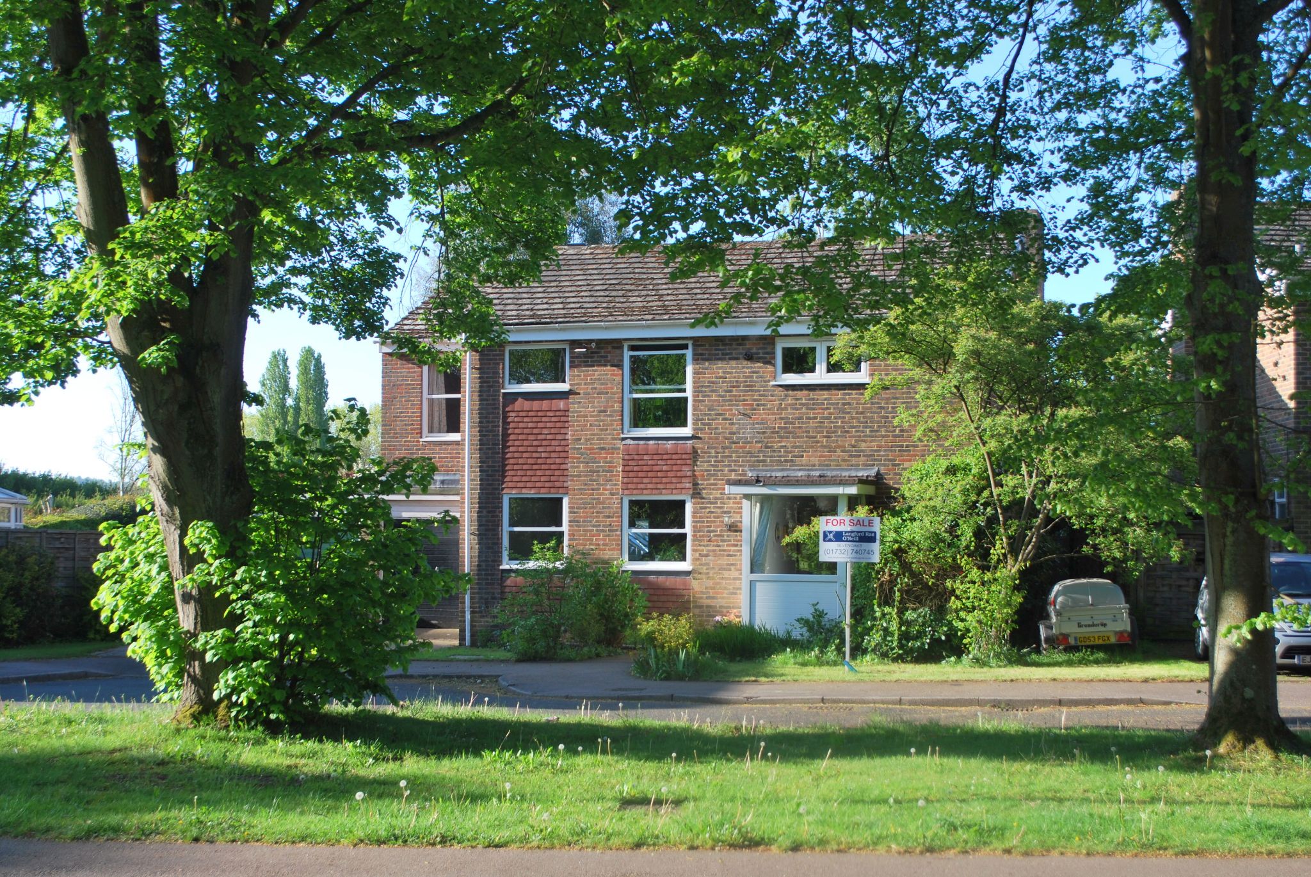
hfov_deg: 38.8
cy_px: 438
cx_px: 656
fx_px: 1859
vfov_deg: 26.5
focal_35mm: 51
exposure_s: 1/125
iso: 110
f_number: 5.6
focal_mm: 34
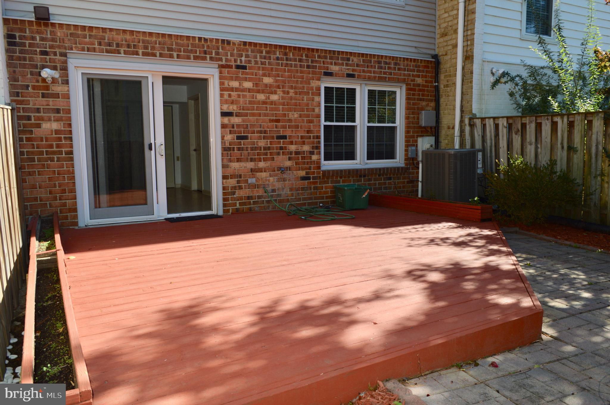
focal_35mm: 27
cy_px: 202
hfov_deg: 67.4
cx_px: 305
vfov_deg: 47.8
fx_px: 457
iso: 100
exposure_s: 1/200
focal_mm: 18
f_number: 7.1
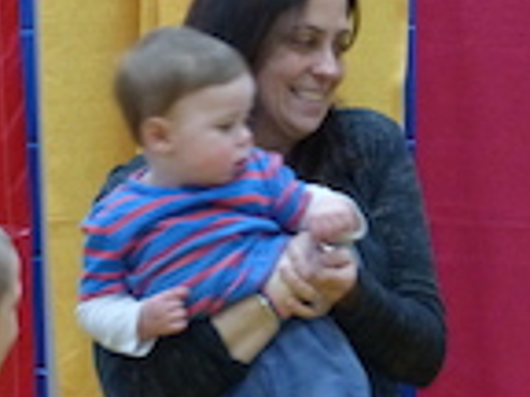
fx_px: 7043
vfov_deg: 3.2
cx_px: 705
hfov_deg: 4.3
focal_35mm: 460
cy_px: 265
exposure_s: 1/20
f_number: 2.8
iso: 400
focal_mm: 22.2
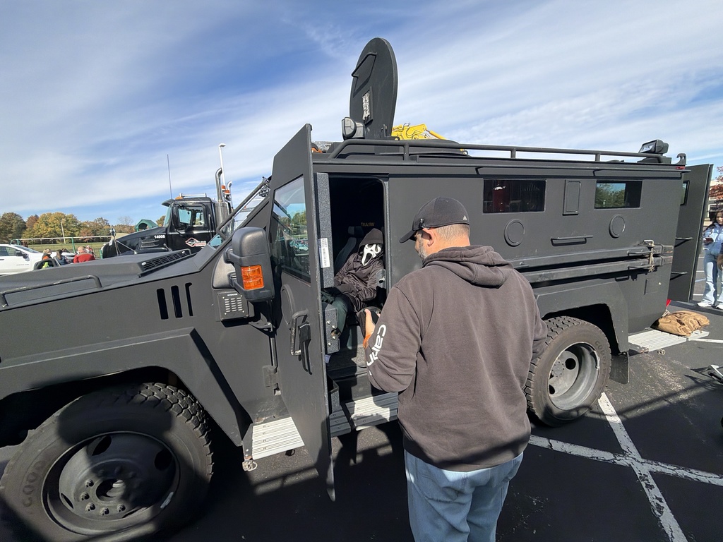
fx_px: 292
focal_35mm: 14
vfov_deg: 85.7
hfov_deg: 102.1
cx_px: 362
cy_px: 271
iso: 80
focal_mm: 2.22
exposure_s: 1/2410
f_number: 2.2
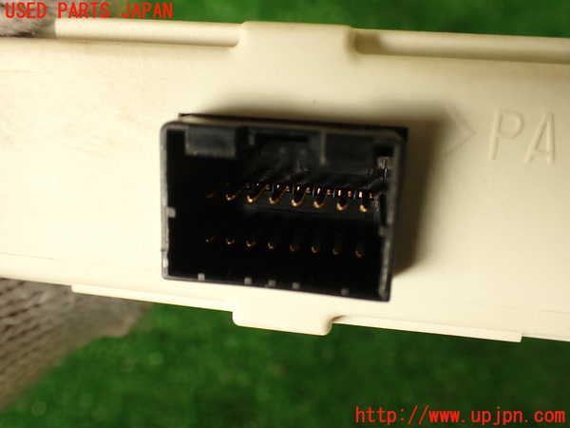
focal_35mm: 32
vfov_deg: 44.2
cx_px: 285
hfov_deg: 56.8
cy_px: 214
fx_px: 527
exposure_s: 1/60
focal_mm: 5.79
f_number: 2.4
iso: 125
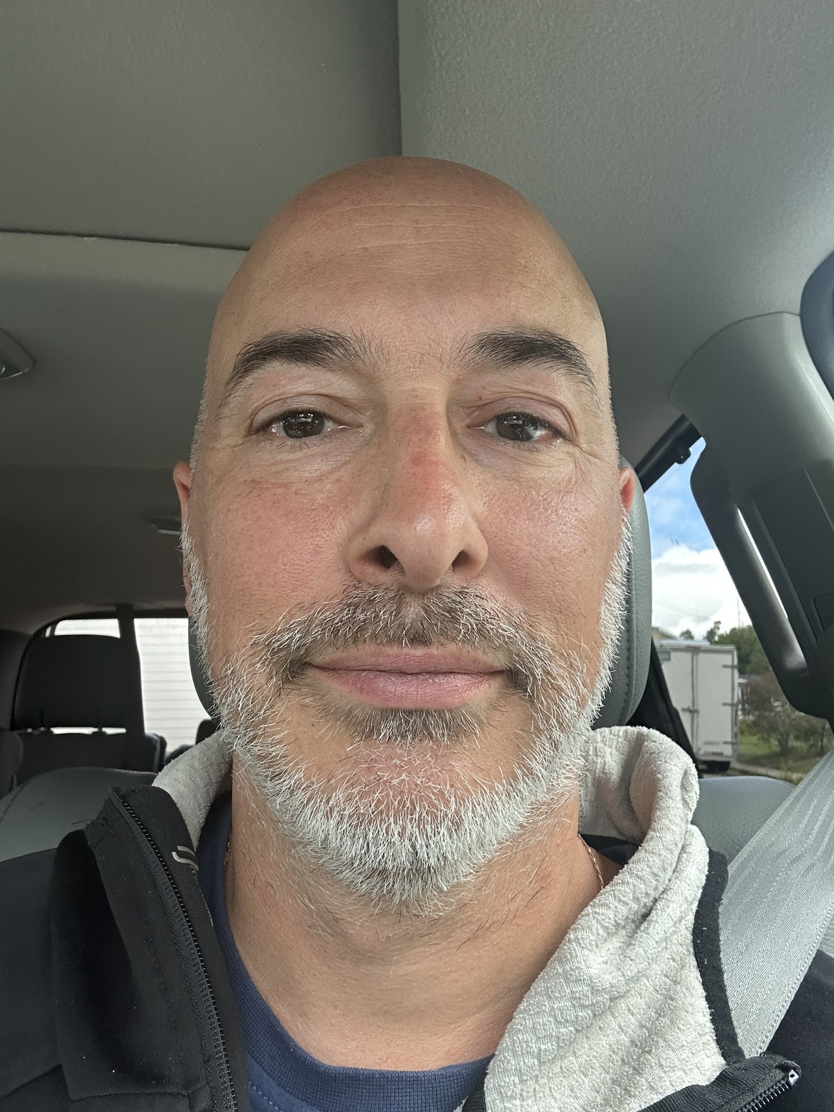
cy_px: 556
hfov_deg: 46.8
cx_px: 417
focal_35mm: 30
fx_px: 964
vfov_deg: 60.0
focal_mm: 2.69
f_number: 1.9
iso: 80
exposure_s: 1/98
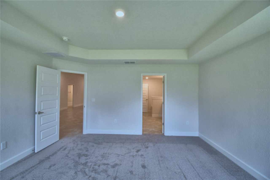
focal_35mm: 15
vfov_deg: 77.3
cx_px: 135
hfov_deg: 100.4
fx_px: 112
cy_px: 90
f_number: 4.5
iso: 400
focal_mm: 10
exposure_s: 1/80
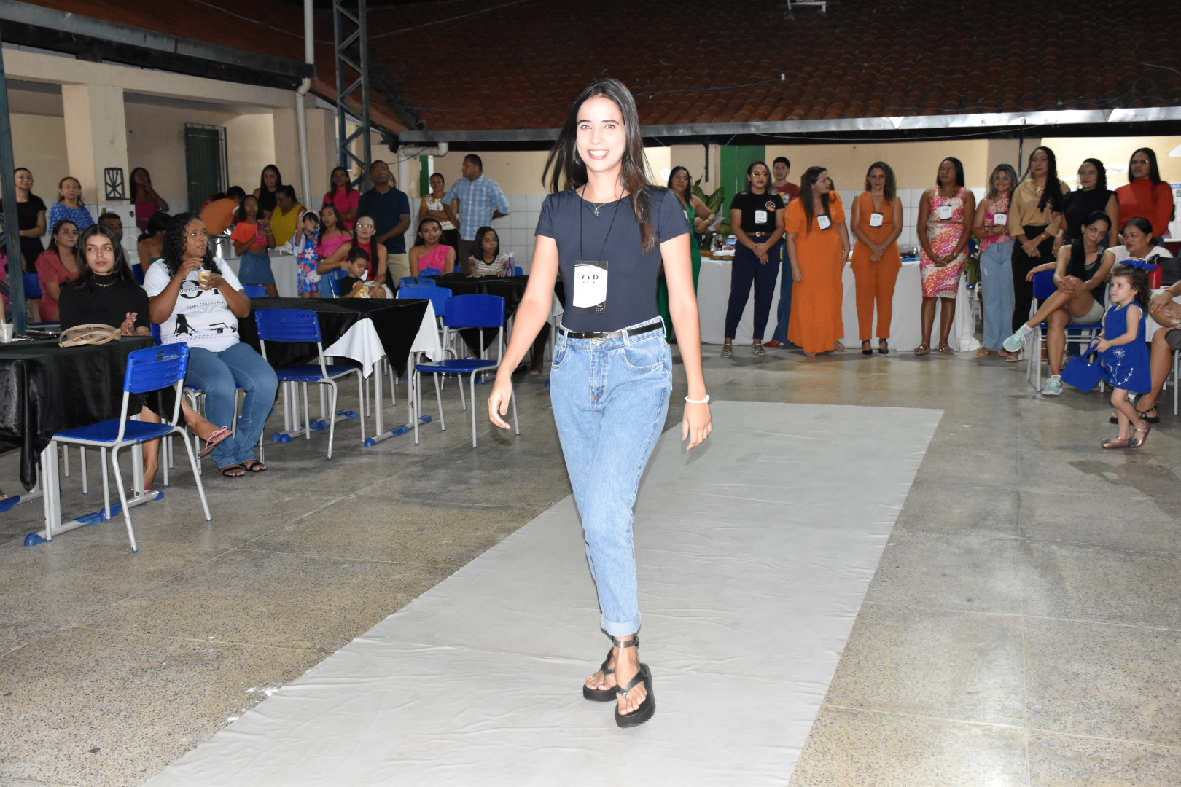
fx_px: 1329
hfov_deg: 47.9
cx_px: 590
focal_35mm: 40
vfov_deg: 33.0
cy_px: 394
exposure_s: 1/100
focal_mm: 27
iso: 2500
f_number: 5
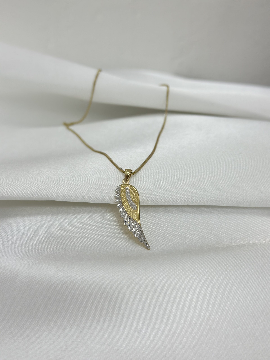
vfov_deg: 39.7
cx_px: 135
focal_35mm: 48
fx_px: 499
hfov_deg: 30.3
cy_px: 180
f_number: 1.78
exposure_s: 1/499
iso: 80
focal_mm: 6.86
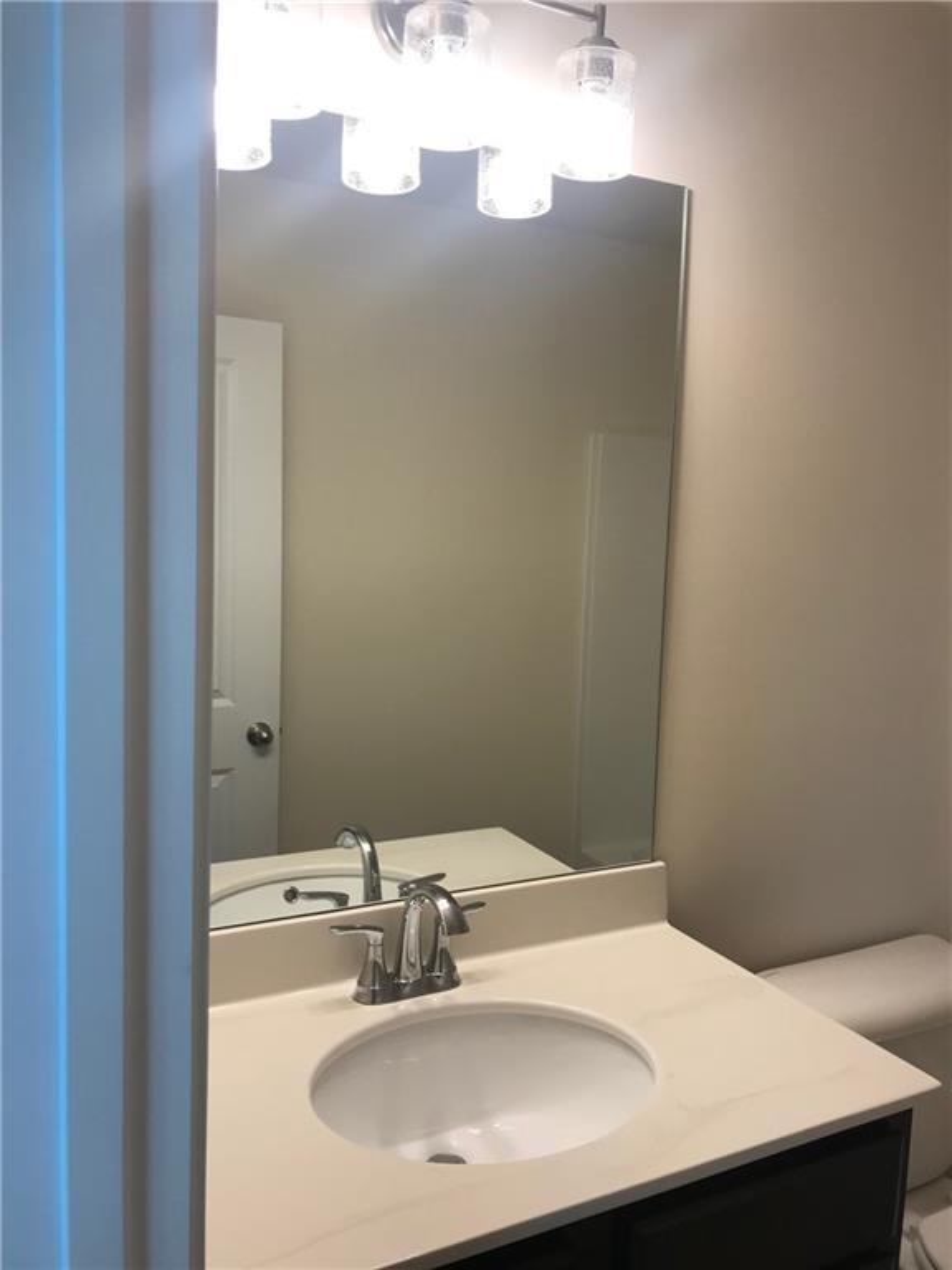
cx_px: 476
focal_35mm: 28
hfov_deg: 49.7
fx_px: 1027
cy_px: 635
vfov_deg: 63.4
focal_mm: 3.99
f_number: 1.8
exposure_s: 1/60
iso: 32
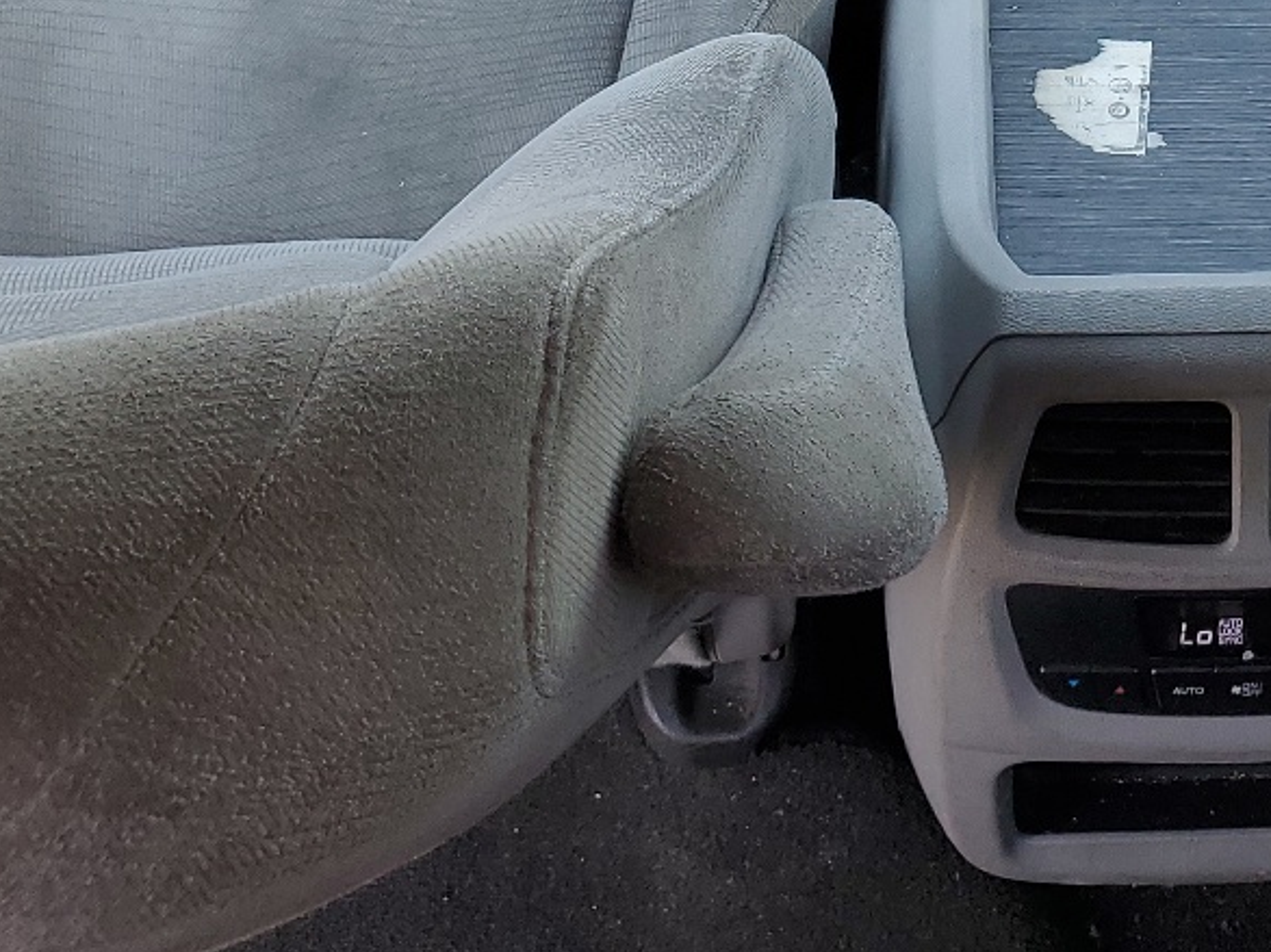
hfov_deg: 26.5
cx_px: 1139
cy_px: -278
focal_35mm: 71
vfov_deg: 19.2
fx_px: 2606
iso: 50
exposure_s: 1/141
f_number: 1.5
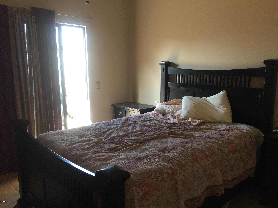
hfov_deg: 61.7
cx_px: 139
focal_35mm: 29
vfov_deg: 48.2
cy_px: 104
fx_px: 233
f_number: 2.2
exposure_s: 1/30
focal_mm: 4.15
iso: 32
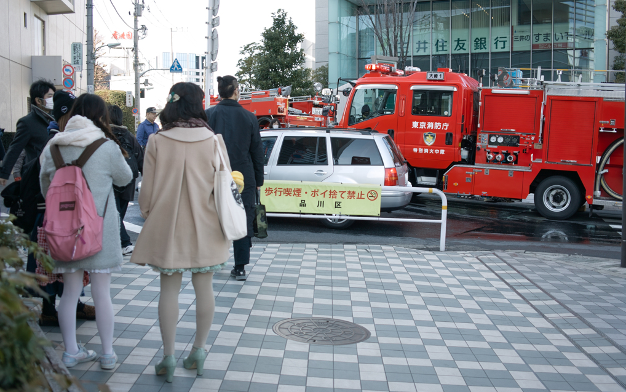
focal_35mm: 42
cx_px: 312
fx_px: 717
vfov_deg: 30.6
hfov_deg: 47.2
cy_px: 198
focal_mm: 24.2
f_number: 2.8
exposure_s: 1/125
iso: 100
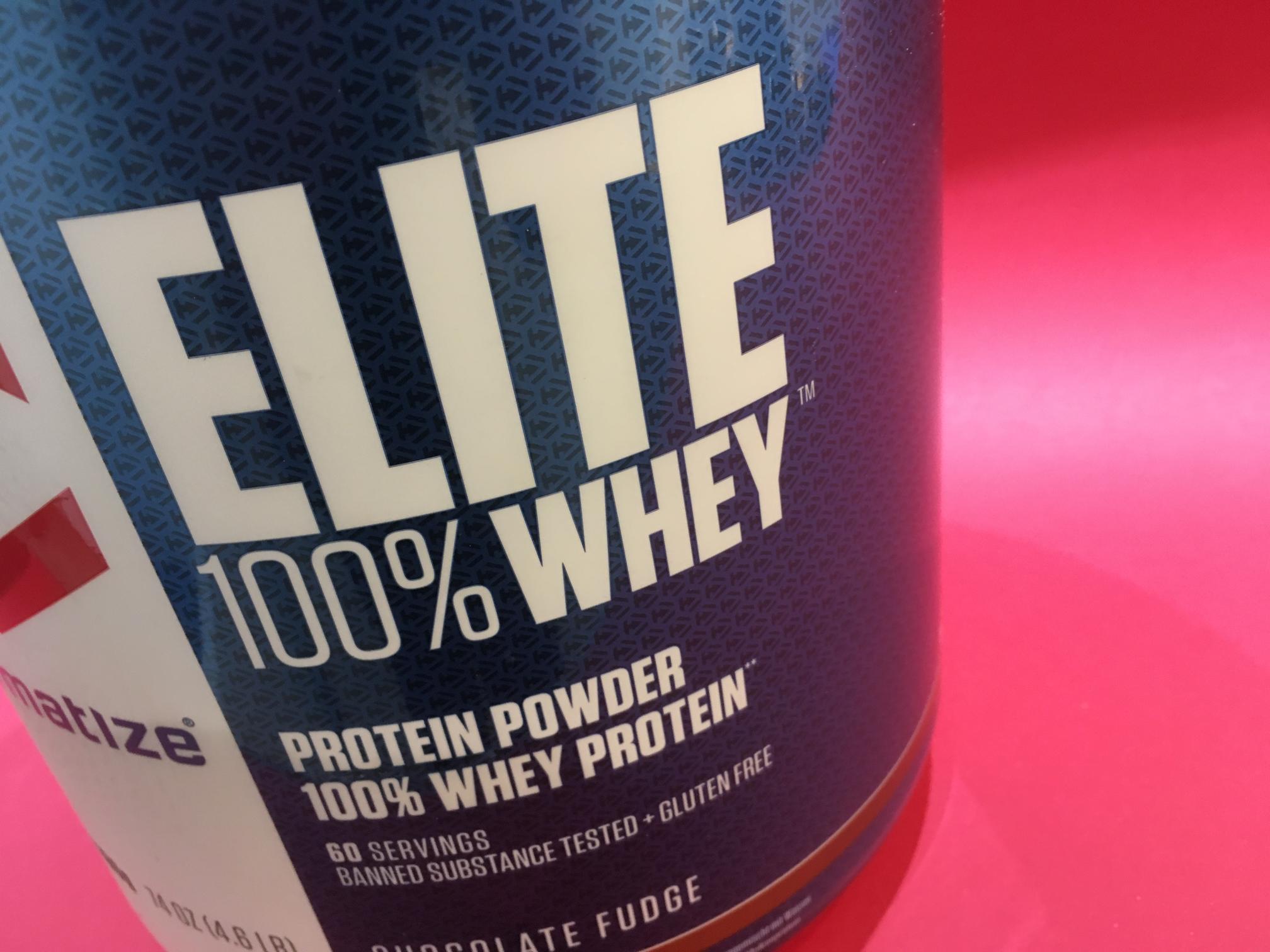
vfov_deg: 48.2
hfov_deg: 61.7
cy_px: 476
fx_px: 1064
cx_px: 635
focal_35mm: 29
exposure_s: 1/33
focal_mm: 4.15
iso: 125
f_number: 2.2
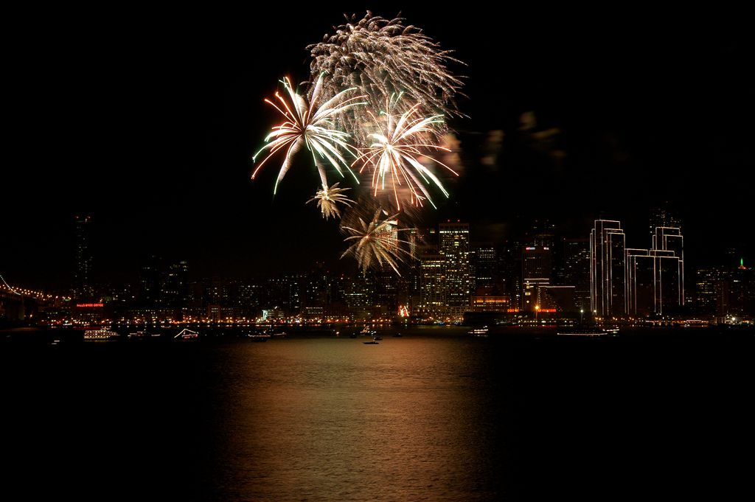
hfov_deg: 28.1
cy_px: 251
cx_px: 378
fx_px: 1509
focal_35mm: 72
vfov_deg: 18.9
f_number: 10
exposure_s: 2.4
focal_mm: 48
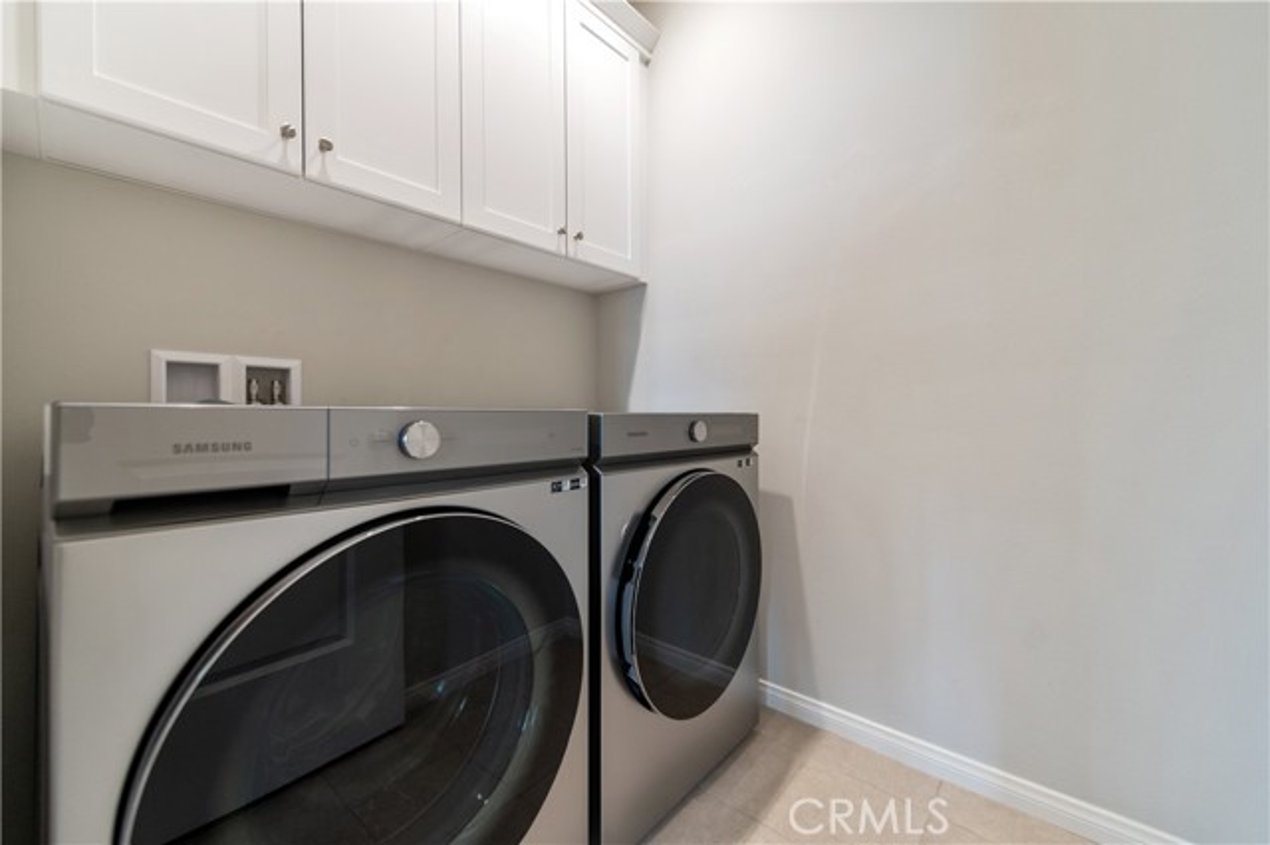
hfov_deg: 104.3
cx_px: 635
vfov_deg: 81.1
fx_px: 494
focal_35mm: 14
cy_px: 422
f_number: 2.8
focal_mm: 14
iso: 900
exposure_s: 1/125
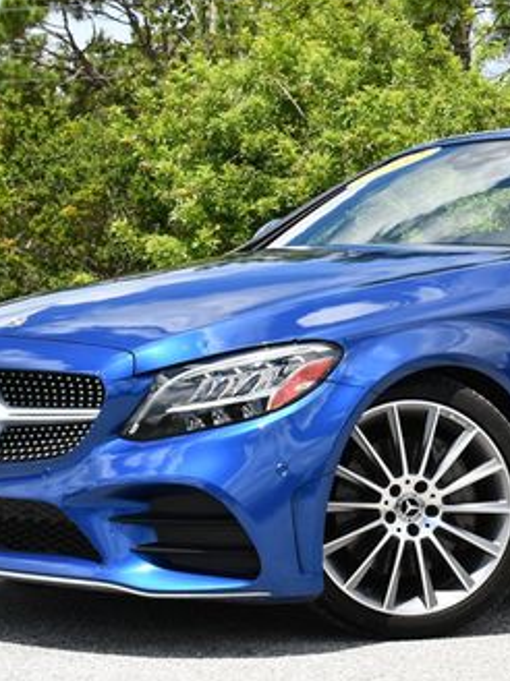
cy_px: 250
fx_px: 2067
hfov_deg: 13.9
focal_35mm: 105
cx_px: 489
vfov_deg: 18.7
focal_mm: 28
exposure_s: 1/250
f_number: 8
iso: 100
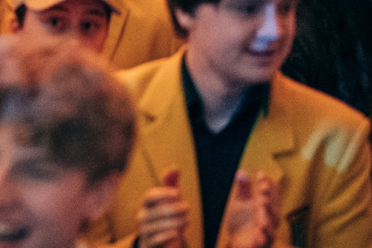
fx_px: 2159
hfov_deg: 9.5
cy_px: -137
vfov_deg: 6.5
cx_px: -240
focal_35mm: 209
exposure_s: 1/100
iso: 6400
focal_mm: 50
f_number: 1.8
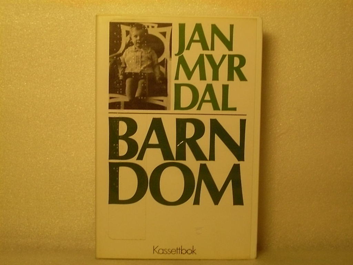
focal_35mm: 81
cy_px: 132
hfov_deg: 24.1
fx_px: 826
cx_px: 176
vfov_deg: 18.2
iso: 400
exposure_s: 1/20
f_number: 4
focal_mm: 13.5
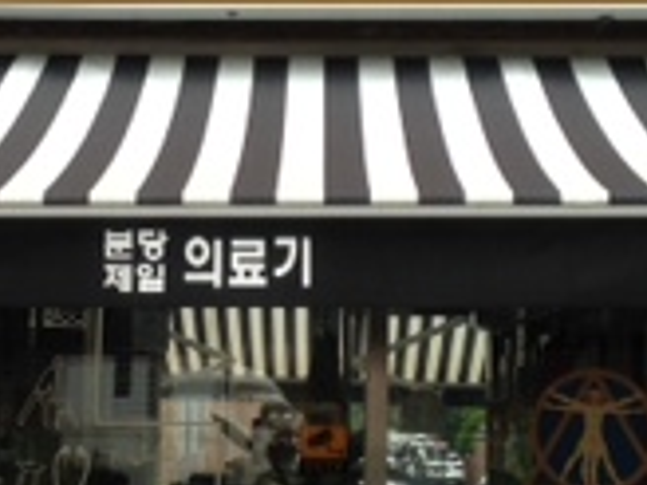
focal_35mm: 129
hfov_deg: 15.2
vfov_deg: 11.5
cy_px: 276
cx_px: 181
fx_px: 2411
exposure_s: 1/315
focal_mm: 4.12
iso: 50
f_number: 2.4
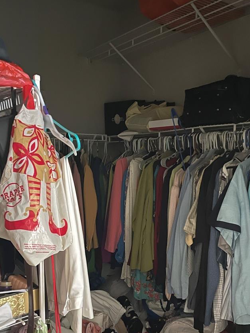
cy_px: 209
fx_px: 347
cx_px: 148
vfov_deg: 50.8
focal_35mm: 36
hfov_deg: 39.5
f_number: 1.6
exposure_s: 1/15
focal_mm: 5.1
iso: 1250
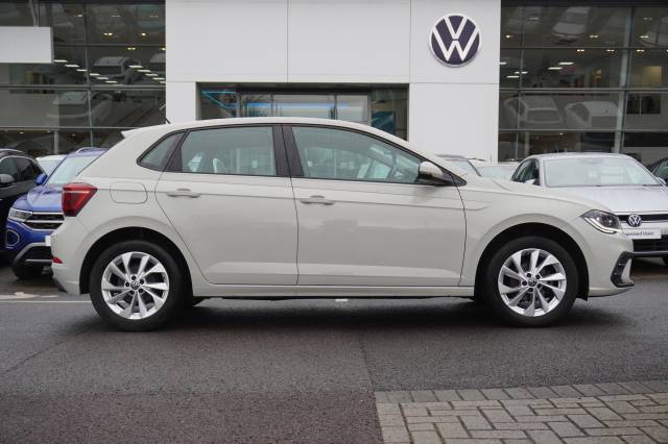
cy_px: 222
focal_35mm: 44
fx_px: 807
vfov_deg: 30.8
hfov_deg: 45.0
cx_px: 334
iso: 200
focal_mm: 29
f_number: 5.6
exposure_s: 1/160
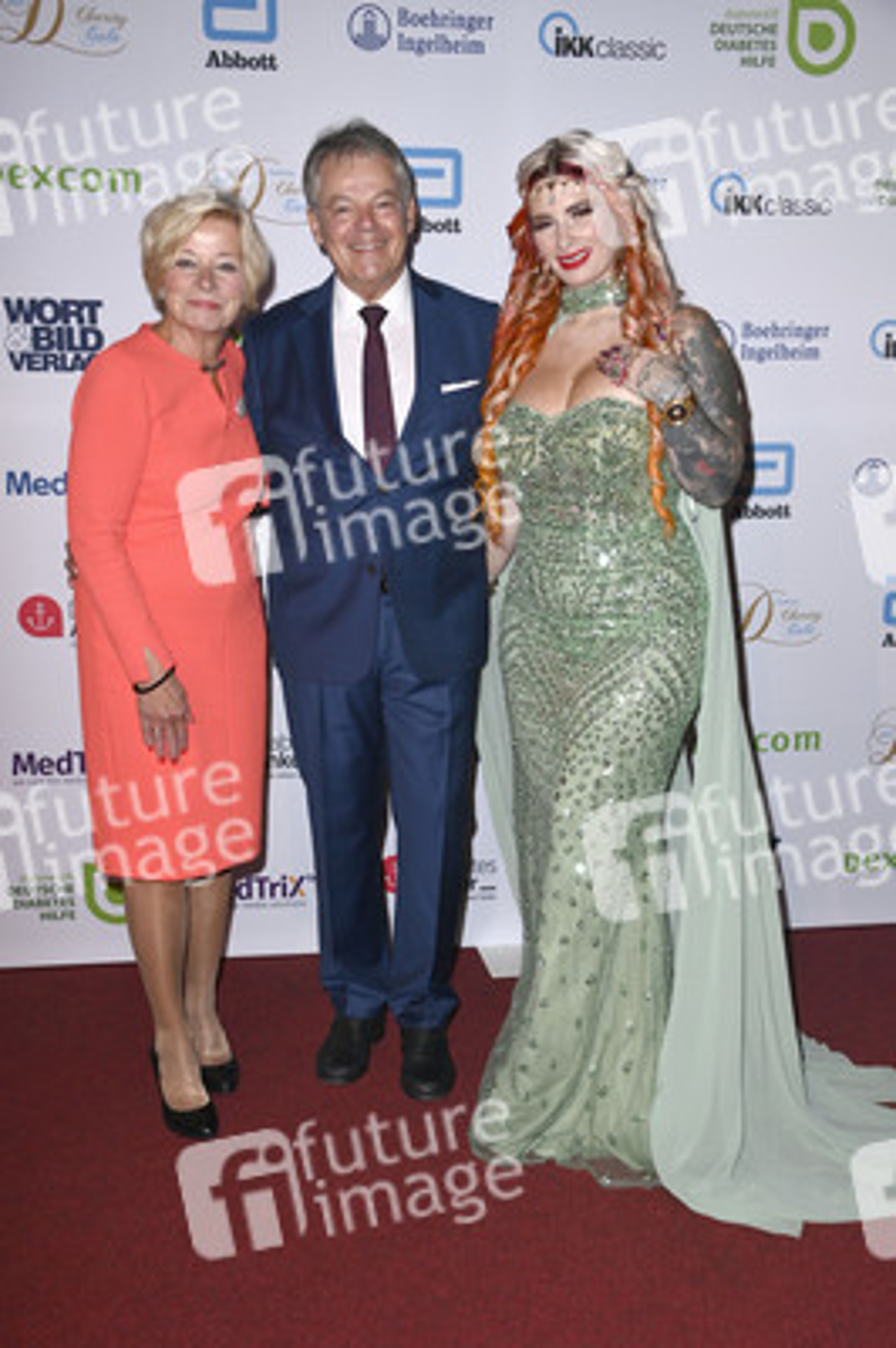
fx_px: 1571
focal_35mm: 42
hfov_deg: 31.8
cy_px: 674
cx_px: 448
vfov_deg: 46.4
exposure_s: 1/200
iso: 640
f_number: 5.6
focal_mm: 42
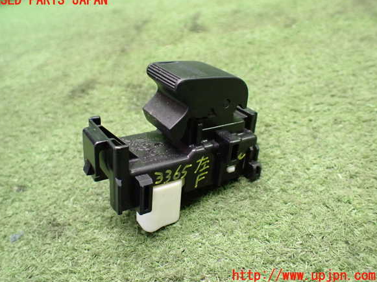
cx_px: 184
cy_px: 138
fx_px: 337
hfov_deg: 58.4
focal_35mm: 31
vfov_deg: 45.4
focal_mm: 5.4
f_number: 2.3
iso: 800
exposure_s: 1/60
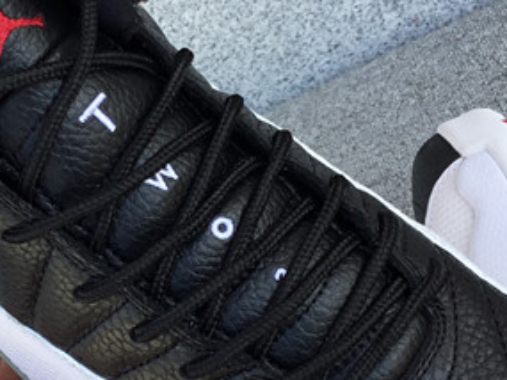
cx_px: 121
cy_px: 159
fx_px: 1436
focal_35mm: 98
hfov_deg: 19.9
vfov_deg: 15.1
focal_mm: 3.3
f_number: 2.4
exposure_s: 1/179
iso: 25
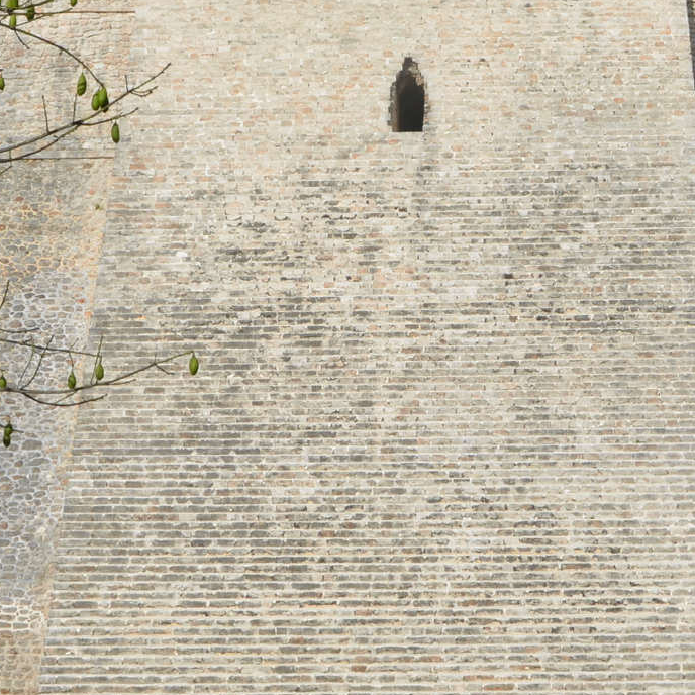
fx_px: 2726
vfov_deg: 14.5
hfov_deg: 14.5
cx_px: 380
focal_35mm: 120
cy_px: 328
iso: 100
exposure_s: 1/400
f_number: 10
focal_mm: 28
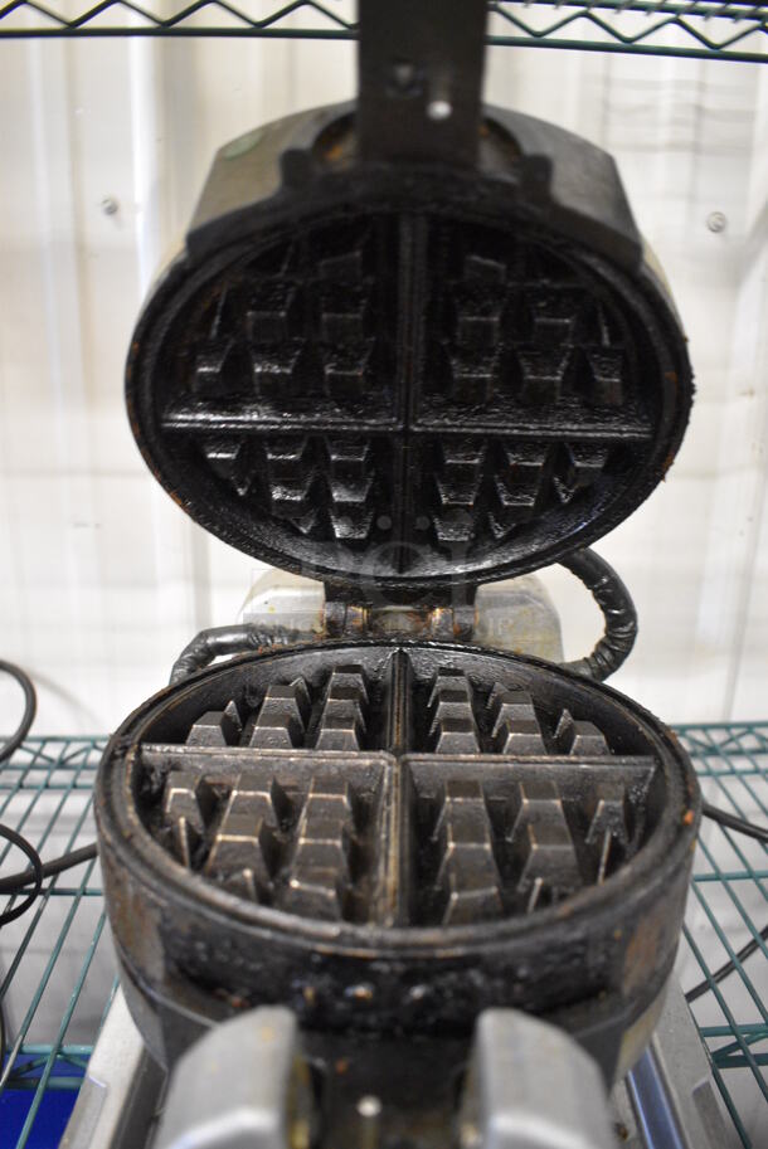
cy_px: 574
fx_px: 863
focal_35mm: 27
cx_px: 384
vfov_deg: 67.3
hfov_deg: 48.0
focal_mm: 18
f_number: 3.5
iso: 3200
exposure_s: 1/25
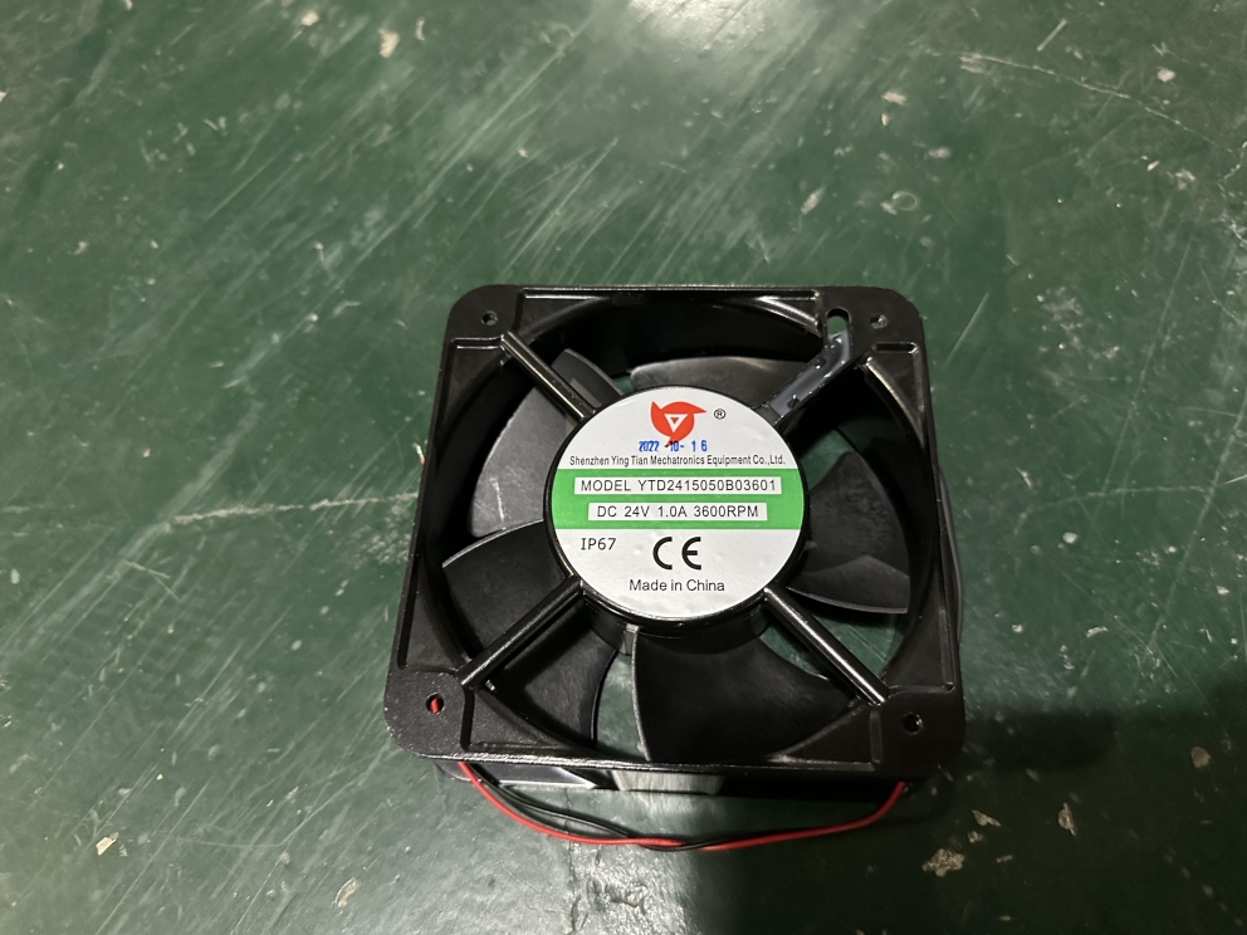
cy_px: 468
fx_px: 865
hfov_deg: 71.6
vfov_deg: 56.8
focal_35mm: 24
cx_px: 624
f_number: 1.78
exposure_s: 1/33
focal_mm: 6.86
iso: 640
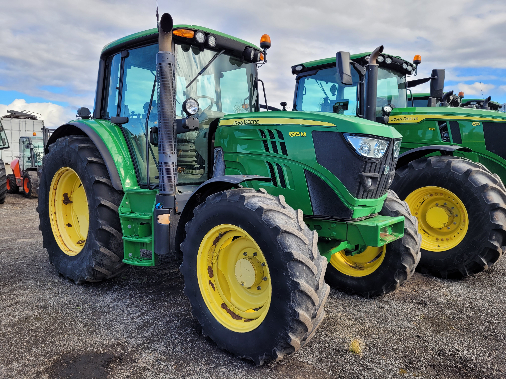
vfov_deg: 53.1
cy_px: 190
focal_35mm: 26
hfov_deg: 67.3
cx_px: 253
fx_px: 380
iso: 40
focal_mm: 5.4
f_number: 1.8
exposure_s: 1/957
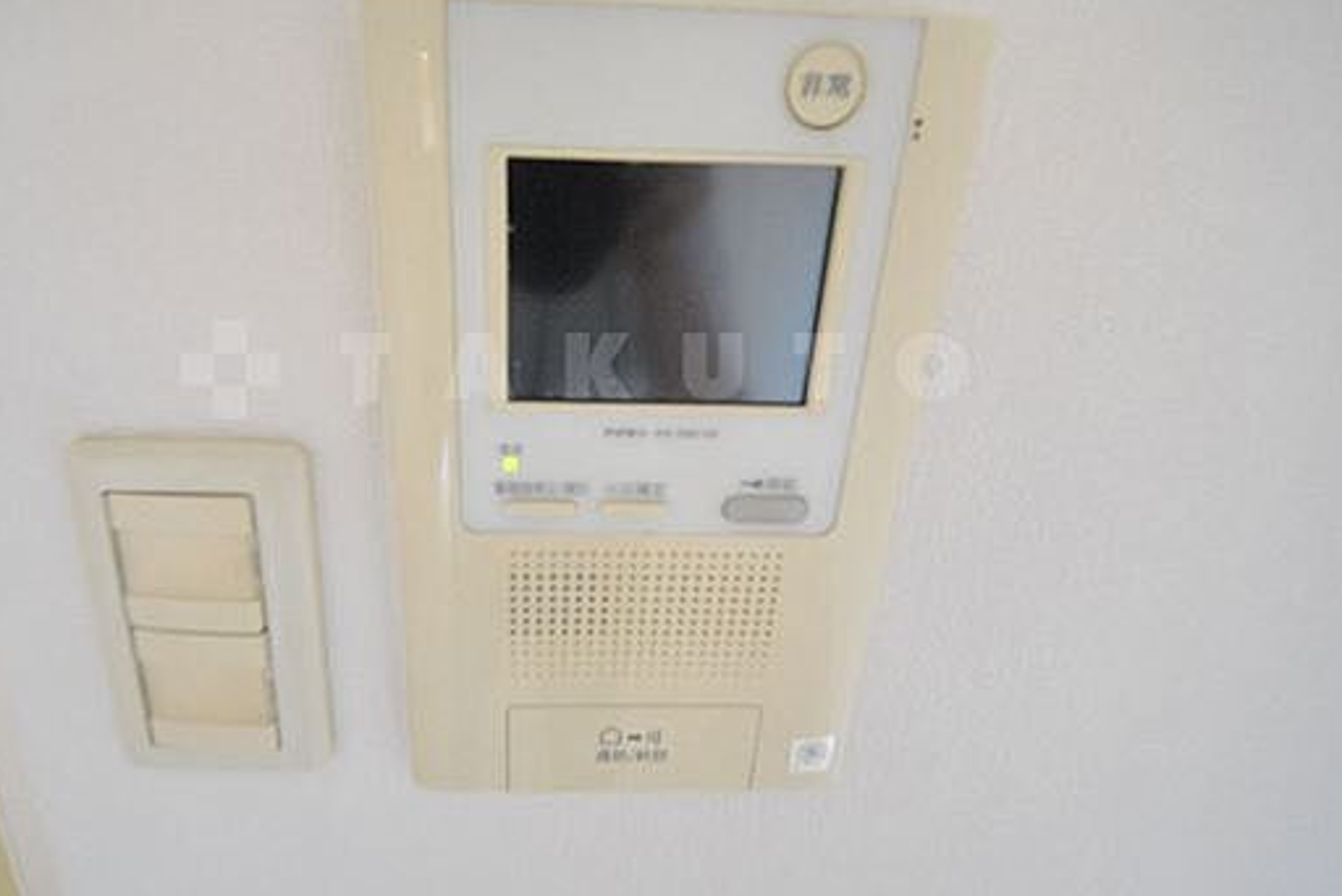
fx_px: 559
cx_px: 574
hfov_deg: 99.7
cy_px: 369
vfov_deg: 76.7
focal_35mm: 15
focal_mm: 8
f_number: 4.5
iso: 1600
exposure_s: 1/25
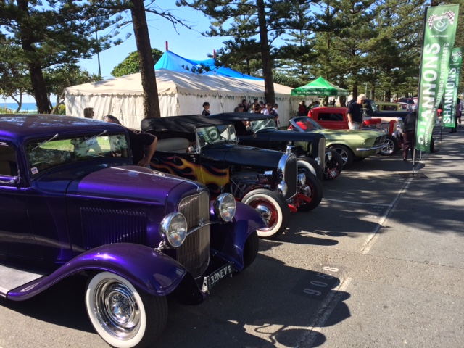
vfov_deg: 48.2
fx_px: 389
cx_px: 232
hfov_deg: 61.7
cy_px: 174
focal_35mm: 29
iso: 32
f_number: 2.2
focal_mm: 4.15
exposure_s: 1/933
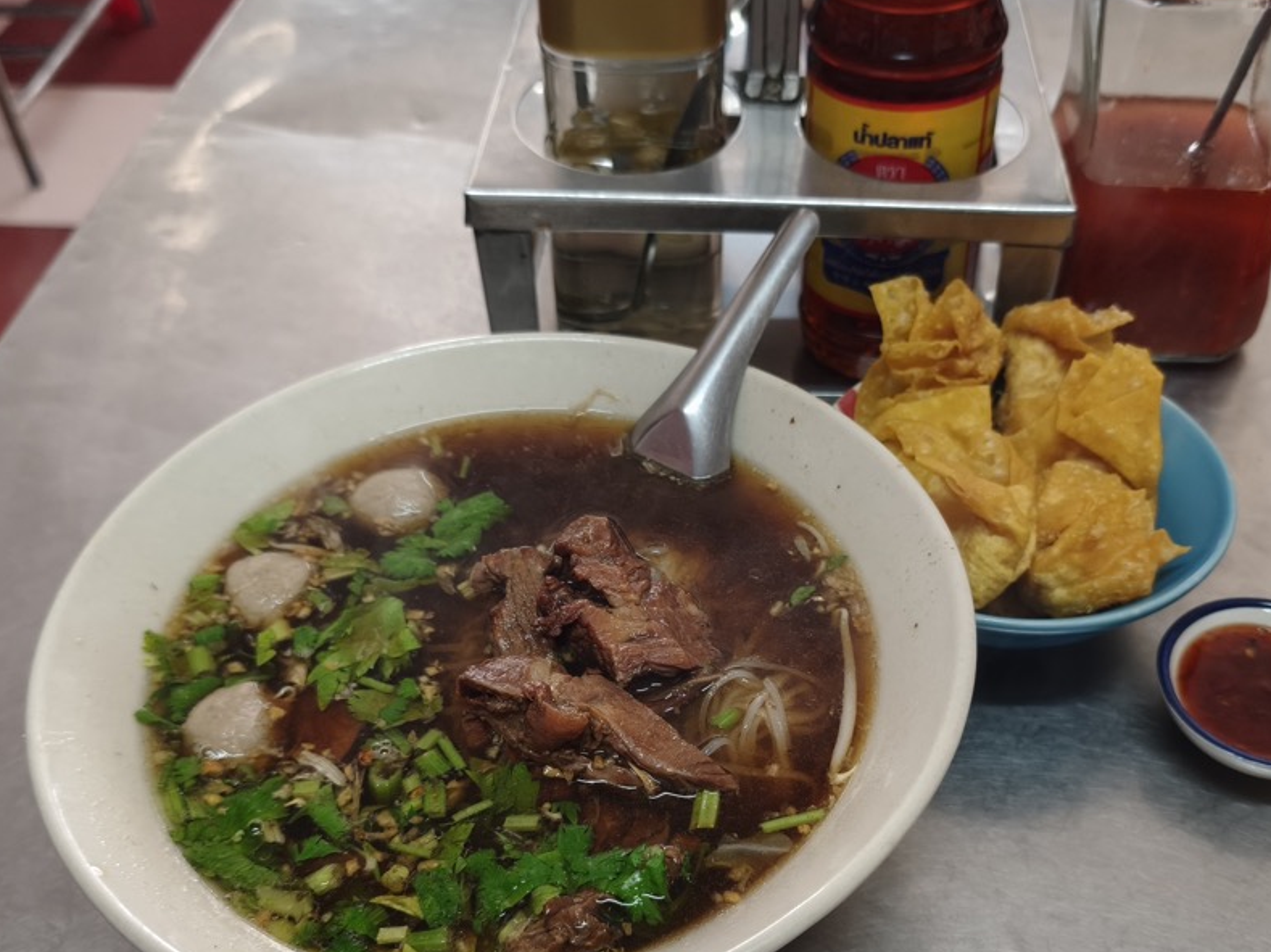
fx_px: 1285
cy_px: 578
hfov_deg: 52.6
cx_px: 699
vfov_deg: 40.5
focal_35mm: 35
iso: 500
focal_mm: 6.57
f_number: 1.6
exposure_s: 1/50.1
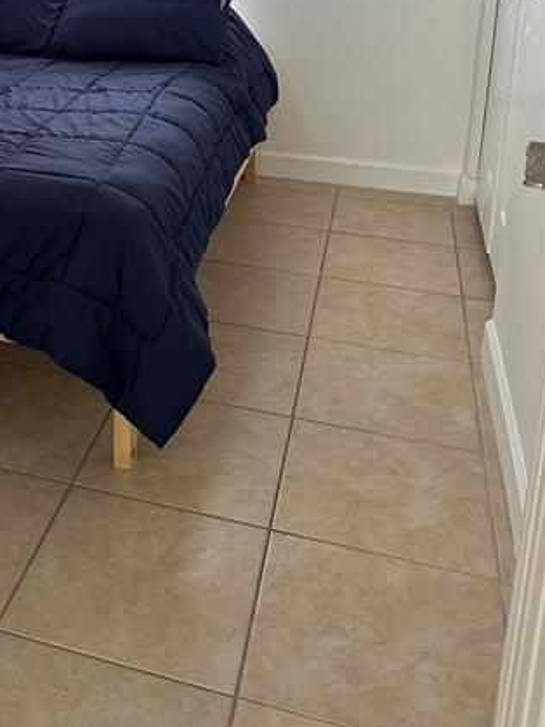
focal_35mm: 44
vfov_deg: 40.4
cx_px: 54
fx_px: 924
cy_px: 101
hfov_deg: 31.3
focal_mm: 6.86
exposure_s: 1/85
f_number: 1.78
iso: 250
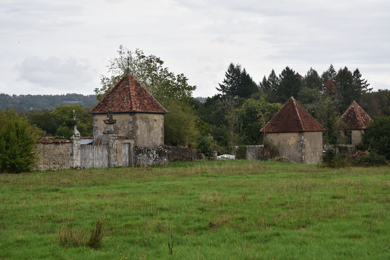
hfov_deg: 21.9
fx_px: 1007
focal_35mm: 93
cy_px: 130
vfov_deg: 14.7
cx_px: 195
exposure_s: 1/500
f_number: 5.6
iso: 200
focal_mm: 62
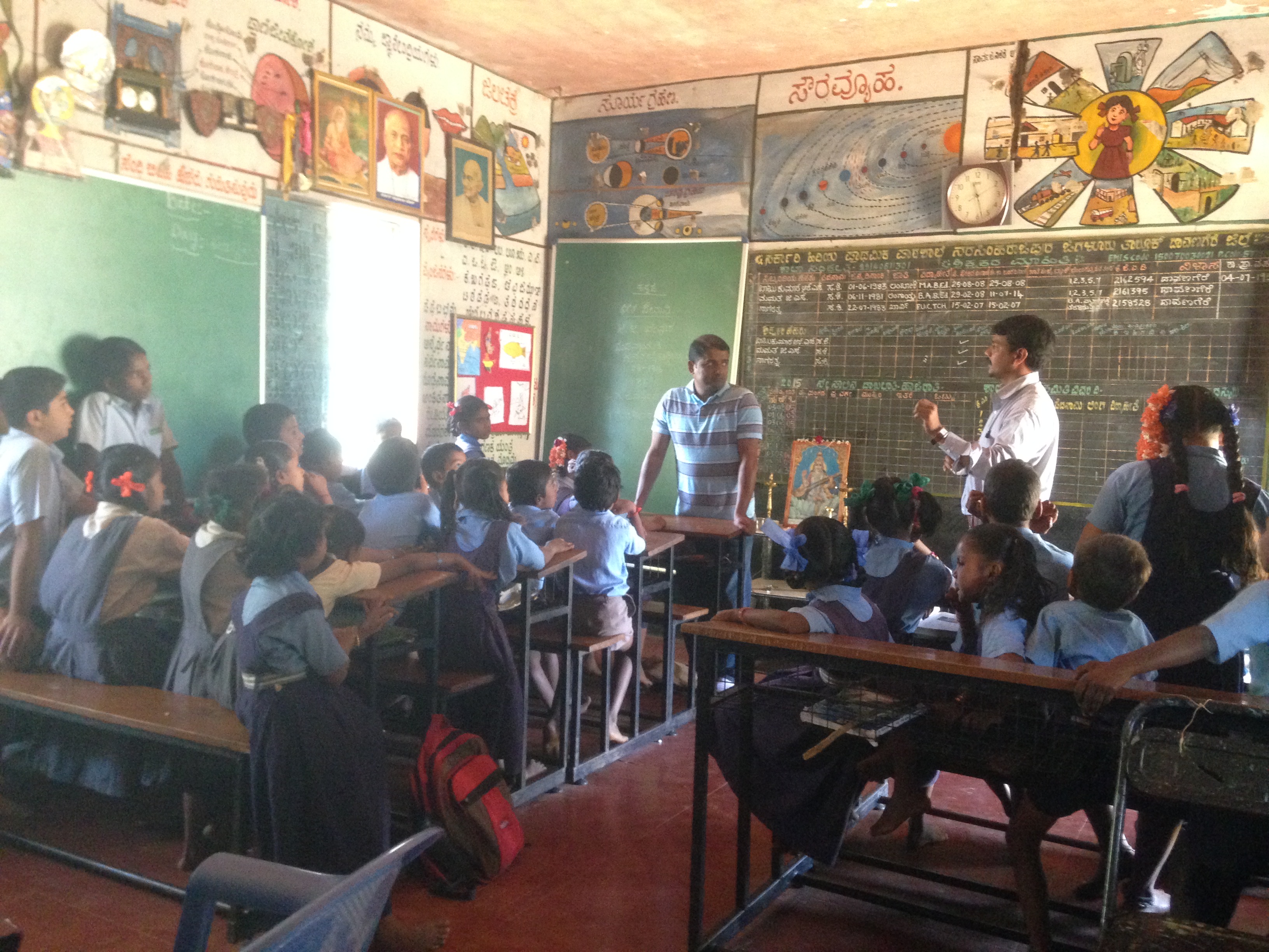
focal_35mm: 33
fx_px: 1210
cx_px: 634
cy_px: 476
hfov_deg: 55.4
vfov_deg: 42.9
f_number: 2.4
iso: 400
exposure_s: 1/20
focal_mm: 4.12
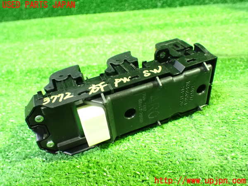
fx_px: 215
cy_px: 93
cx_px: 124
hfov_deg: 60.0
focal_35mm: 30
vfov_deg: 46.8
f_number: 2.3
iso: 1600
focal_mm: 5.4
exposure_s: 1/30
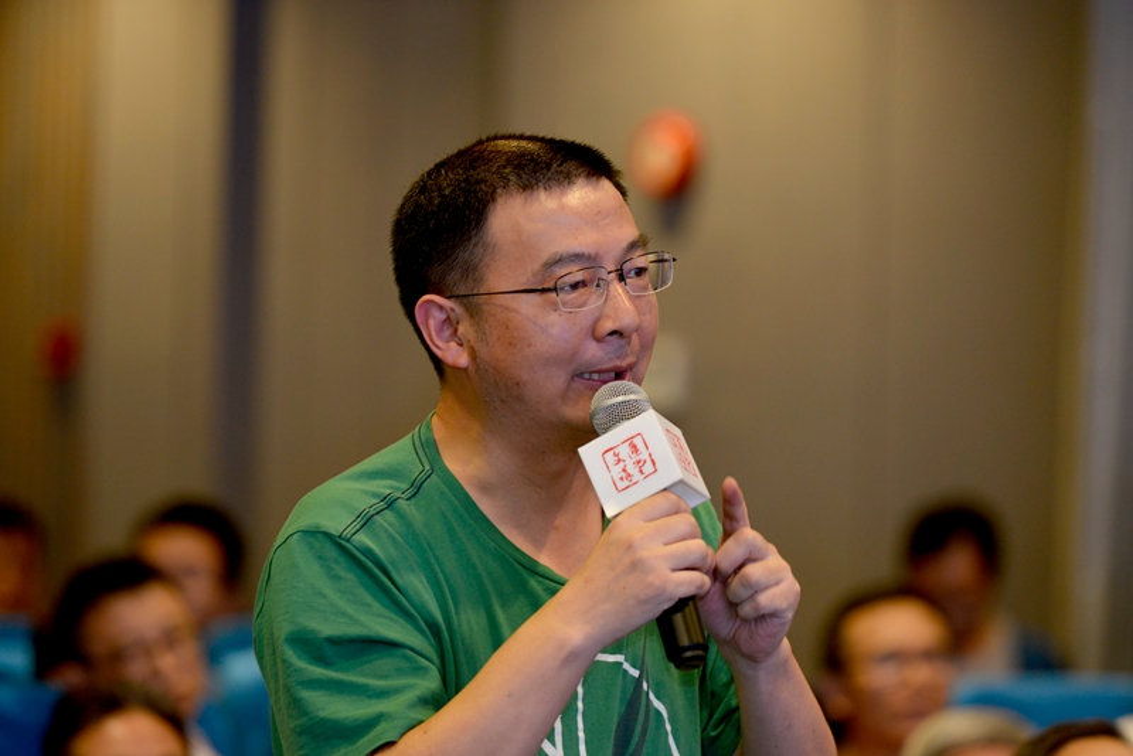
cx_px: 566
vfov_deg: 6.9
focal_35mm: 200
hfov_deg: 10.3
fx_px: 6296
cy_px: 378
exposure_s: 1/125
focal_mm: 200
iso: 1250
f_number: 3.5
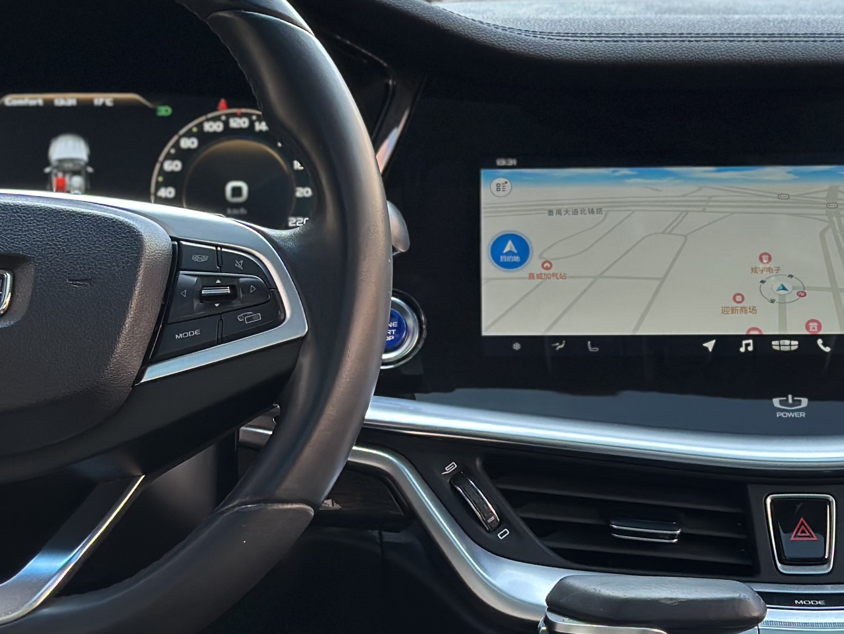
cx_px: 275
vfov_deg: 13.5
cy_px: 272
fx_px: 2683
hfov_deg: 17.8
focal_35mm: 110
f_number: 1.78
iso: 80
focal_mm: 6.86
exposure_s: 1/165
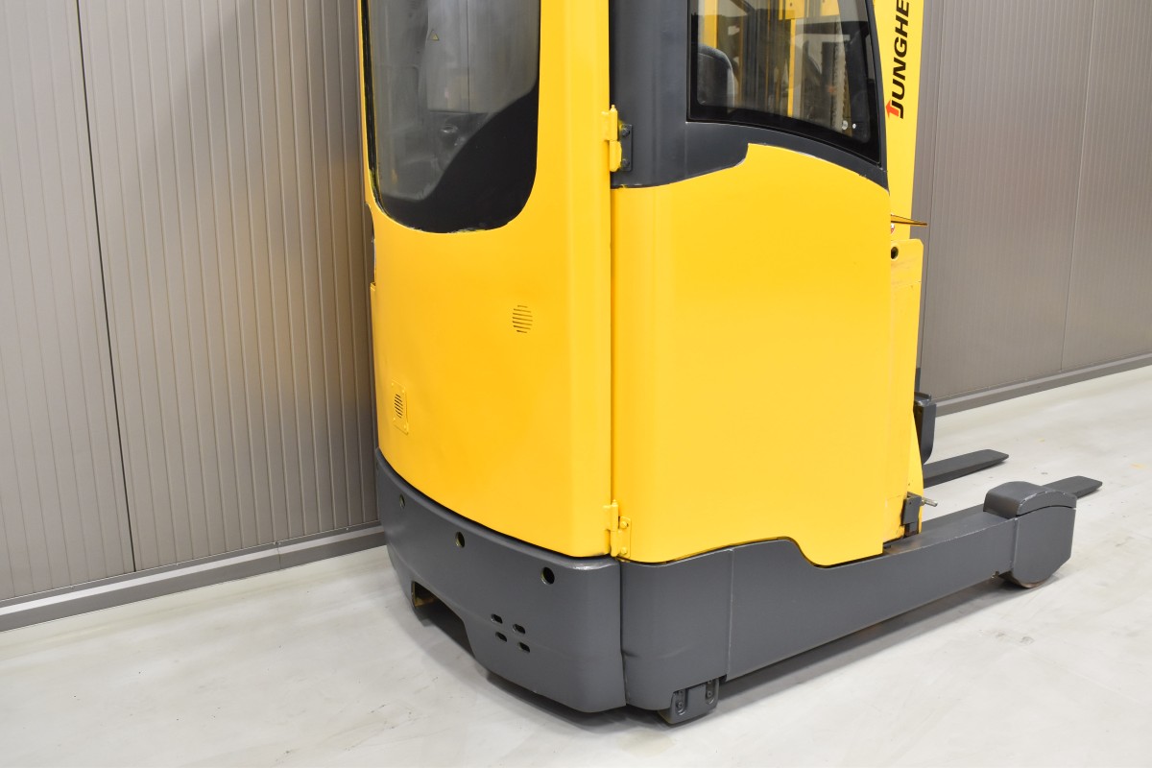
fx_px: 1056
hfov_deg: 57.2
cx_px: 576
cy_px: 384
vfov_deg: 40.0
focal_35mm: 33
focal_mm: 22
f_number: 7.1
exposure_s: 1/13
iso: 1250
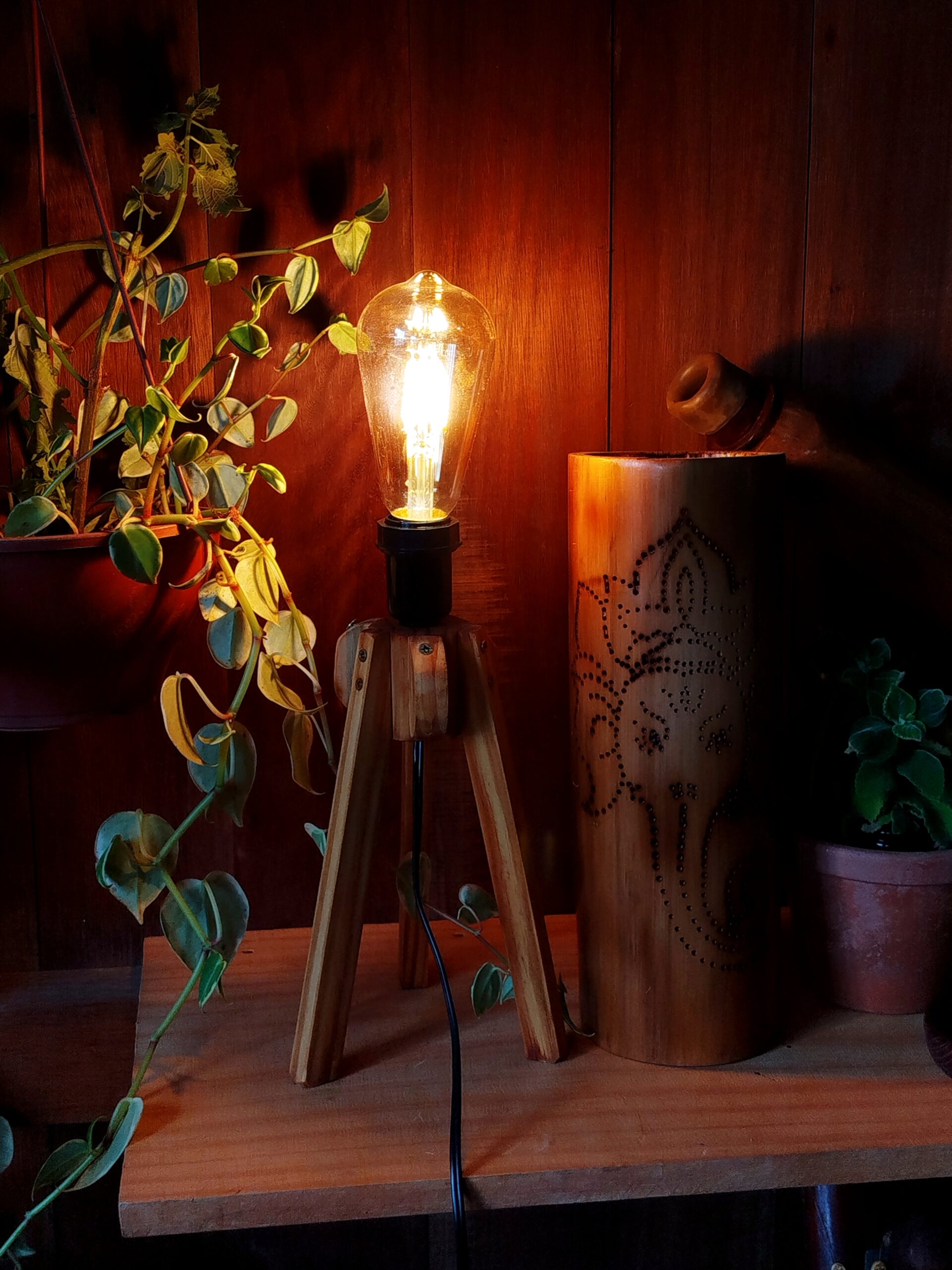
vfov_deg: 39.7
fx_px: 1760
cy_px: 635
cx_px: 476
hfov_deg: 30.3
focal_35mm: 48
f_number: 1.7
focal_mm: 5.31
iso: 80
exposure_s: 1/60
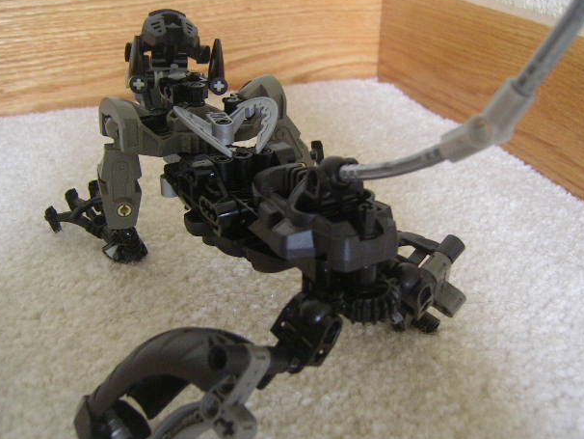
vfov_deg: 37.7
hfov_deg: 49.0
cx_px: 294
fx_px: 641
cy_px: 209
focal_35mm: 38
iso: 100
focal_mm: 5.6
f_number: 2.8
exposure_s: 1/3
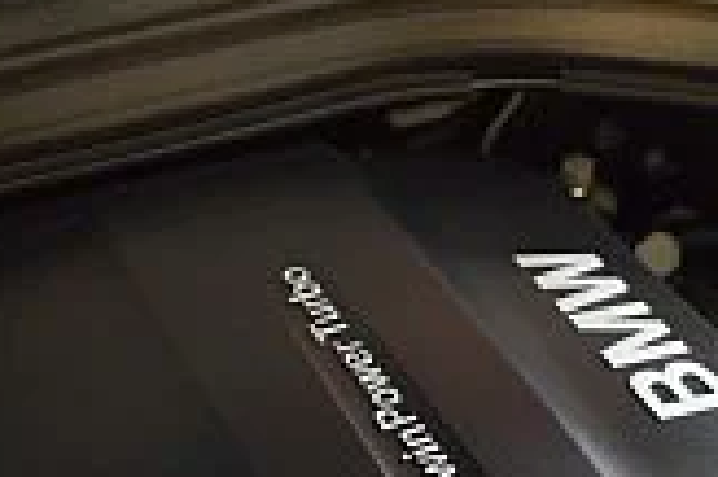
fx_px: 1315
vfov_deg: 19.8
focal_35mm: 66
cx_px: 582
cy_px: 501
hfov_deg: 29.8
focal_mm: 18
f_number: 3.5
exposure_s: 1/50
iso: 3200
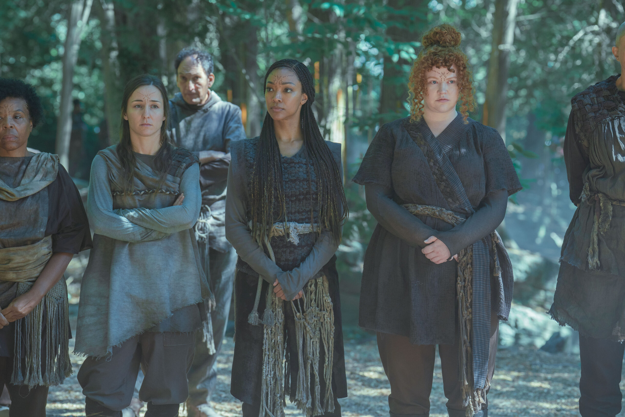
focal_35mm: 131
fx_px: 2274
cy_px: 208
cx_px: 312
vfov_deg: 10.5
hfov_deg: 15.6
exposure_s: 1/200
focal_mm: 131
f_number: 4.5
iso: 1000
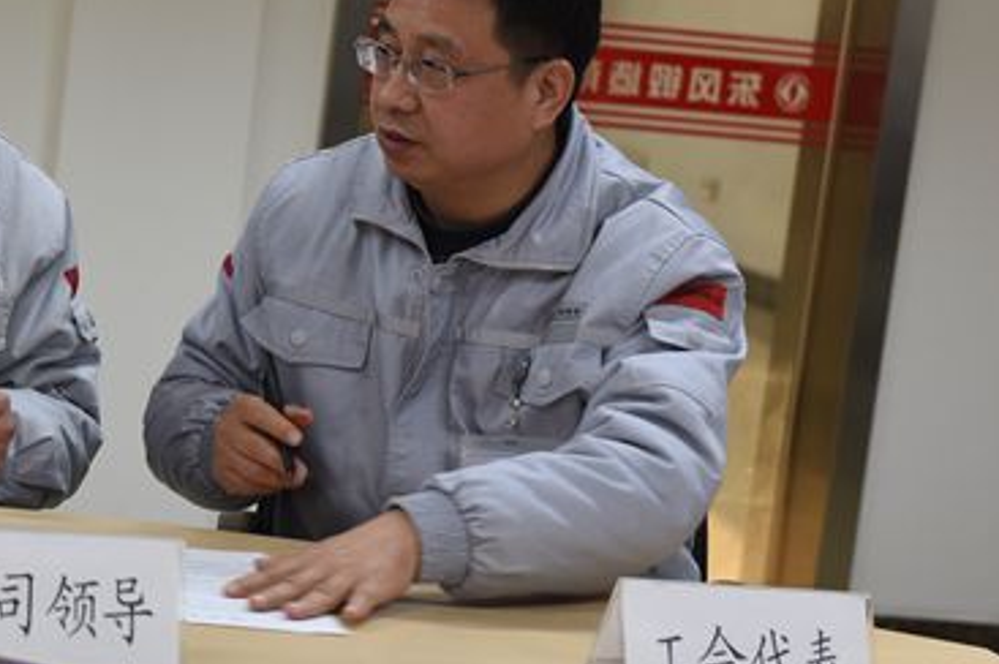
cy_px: 196
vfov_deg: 10.1
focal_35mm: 135
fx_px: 3743
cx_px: -139
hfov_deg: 14.8
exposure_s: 1/80
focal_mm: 55
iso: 640
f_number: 4
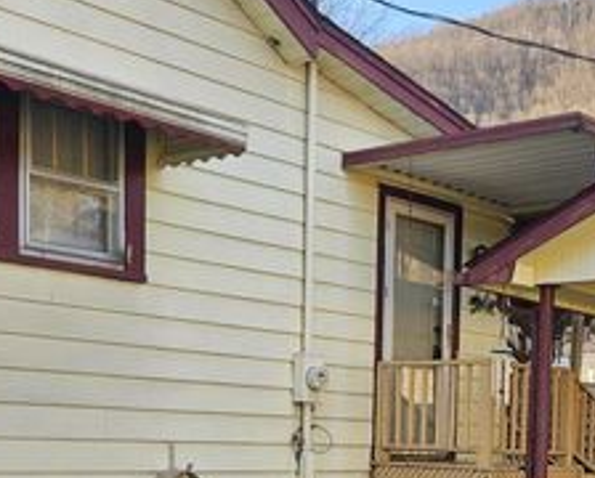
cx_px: 475
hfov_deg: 28.9
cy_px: 494
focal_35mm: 64
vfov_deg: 22.8
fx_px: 1129
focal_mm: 5.4
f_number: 1.8
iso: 25
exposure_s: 1/270
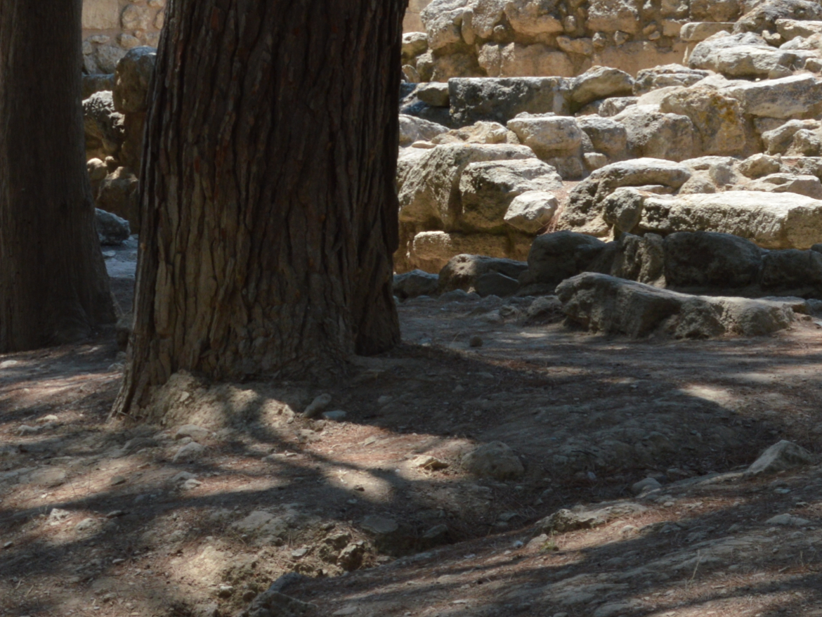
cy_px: 87
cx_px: -20
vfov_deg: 7.3
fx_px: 4827
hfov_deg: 9.7
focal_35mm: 203
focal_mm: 55
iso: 200
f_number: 14
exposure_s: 1/125
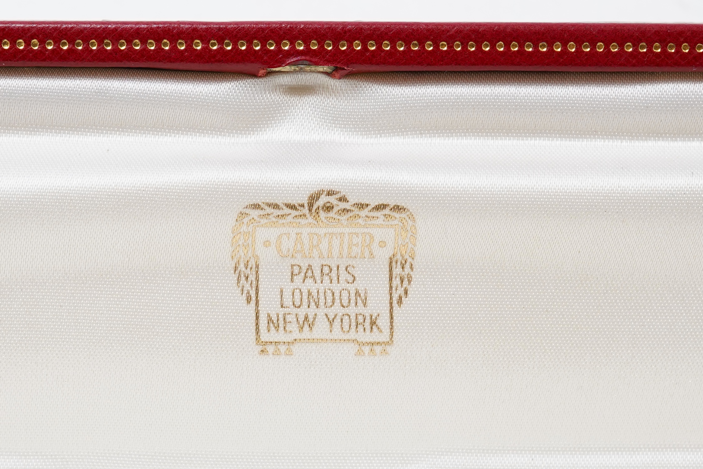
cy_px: 235
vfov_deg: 17.3
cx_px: 316
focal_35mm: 79
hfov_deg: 25.7
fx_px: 1543
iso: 500
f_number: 18
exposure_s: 1/125
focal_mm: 30
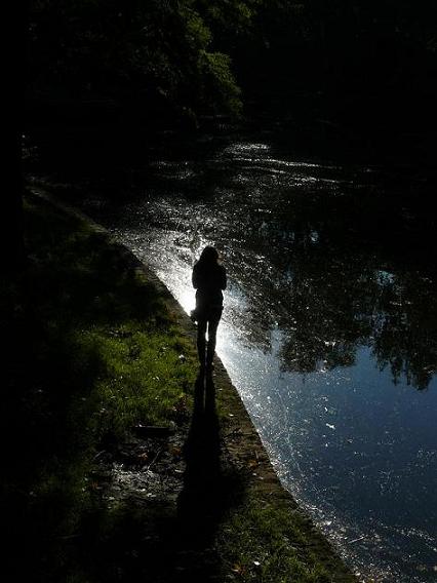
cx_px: 218
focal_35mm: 56
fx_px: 943
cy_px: 292
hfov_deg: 26.1
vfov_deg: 34.3
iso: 100
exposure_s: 1/400
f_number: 7.1
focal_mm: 9.3
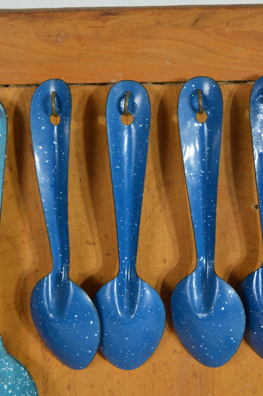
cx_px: 132
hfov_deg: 21.5
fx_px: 692
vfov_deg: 31.9
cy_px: 198
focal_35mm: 63
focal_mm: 42
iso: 100
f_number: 9
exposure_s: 1/80
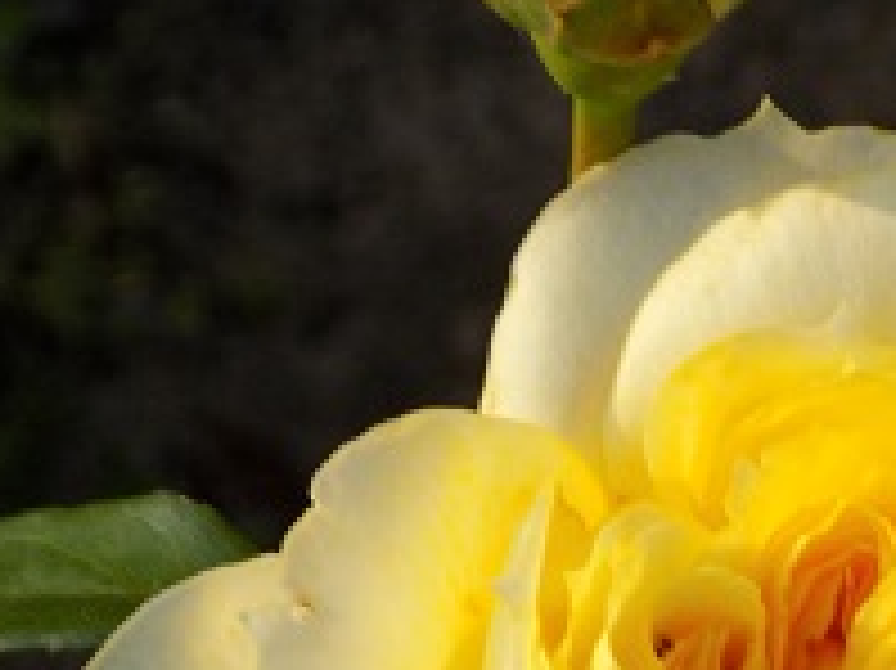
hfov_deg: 7.7
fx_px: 6674
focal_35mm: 258
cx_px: 833
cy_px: 728
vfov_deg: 5.7
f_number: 4.7
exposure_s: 1/30
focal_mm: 19.1
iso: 125
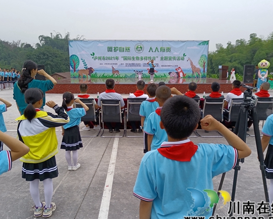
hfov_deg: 58.8
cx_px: 134
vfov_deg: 48.5
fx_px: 242
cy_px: 115
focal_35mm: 30
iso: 100
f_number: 1.8
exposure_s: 1/248
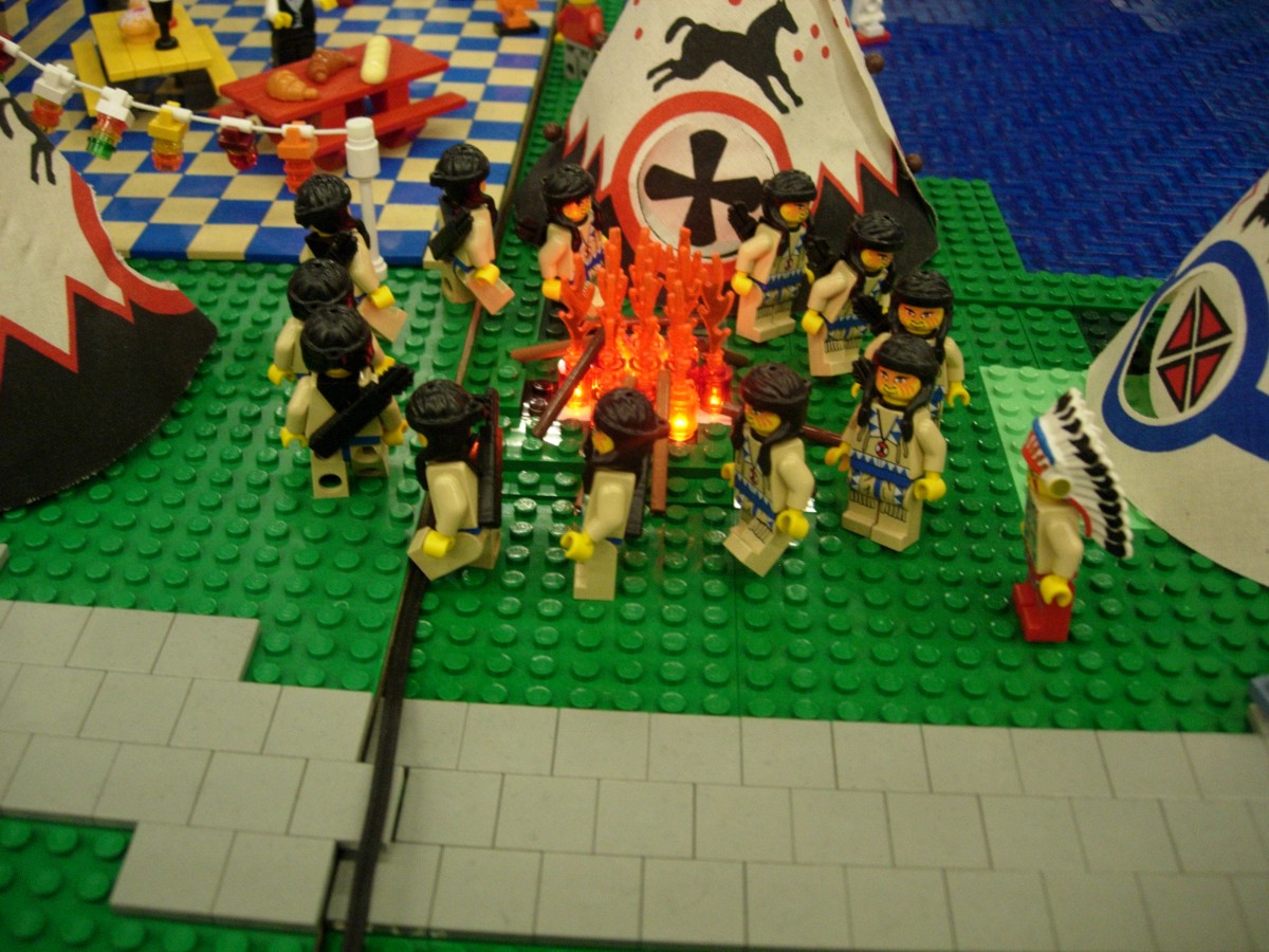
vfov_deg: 37.7
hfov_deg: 49.0
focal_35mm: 38
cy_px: 476
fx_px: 1393
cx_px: 634
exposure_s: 1/14.6
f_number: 2.8
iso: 200
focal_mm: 7.8
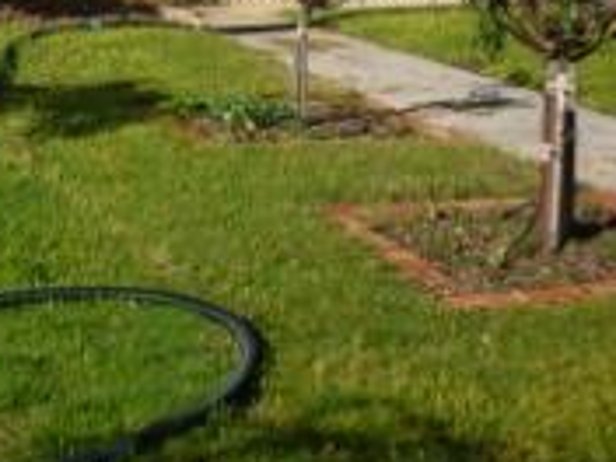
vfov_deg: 16.8
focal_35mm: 84
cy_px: -105
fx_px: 1495
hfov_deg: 22.7
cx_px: 60
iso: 80
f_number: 8
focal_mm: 5.5
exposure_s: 1/160
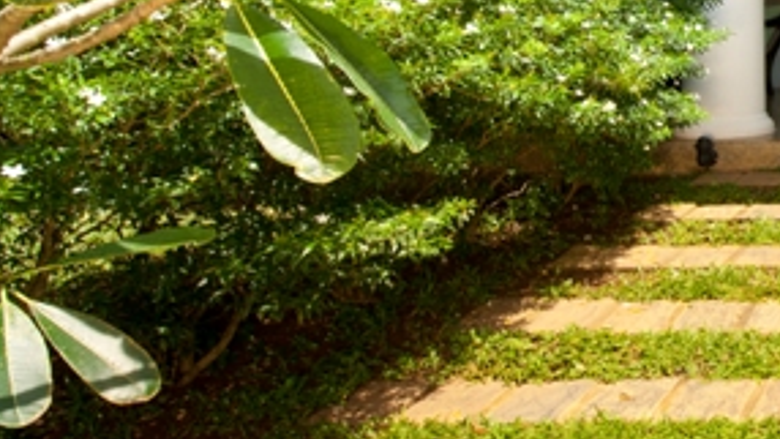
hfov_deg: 36.8
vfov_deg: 25.9
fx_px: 848
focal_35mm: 41
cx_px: 952
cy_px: -90
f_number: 16
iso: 100
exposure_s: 1/40
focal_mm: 14
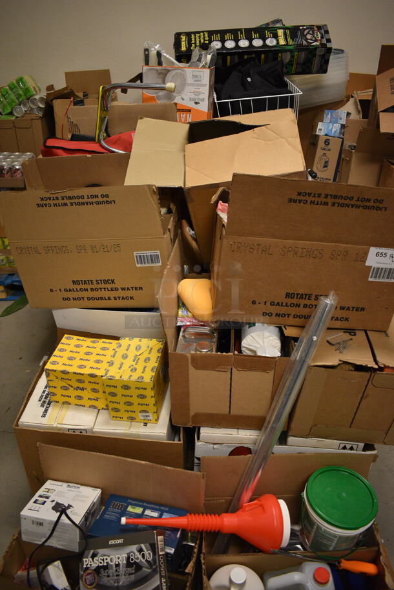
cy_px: 295
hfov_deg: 48.0
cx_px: 197
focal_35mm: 27
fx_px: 443
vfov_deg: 67.3
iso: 1600
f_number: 3.5
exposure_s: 1/125
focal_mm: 18
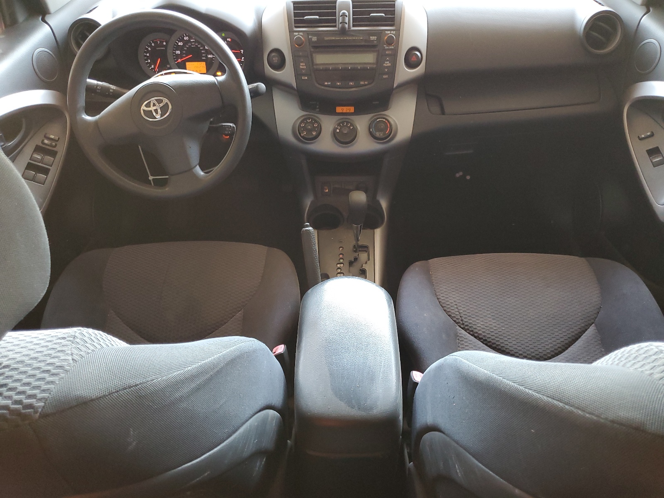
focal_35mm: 26
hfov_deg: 67.3
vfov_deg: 53.1
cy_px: 249
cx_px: 332
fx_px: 499
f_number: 1.5
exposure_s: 1/60.2
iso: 198
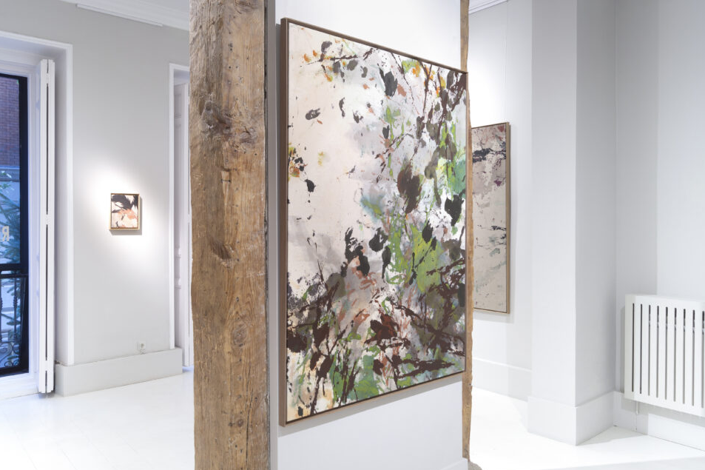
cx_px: 335
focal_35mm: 29
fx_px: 568
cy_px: 229
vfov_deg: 44.9
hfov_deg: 63.6
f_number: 9
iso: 100
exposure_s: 1/1.25
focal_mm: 18
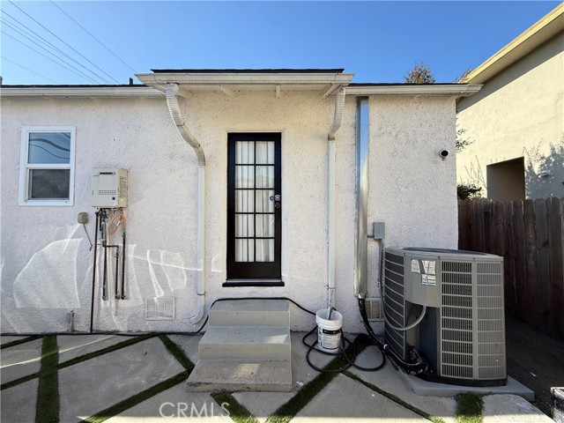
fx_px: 228
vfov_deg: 85.7
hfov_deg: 102.1
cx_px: 282
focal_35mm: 14
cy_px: 212
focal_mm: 2.22
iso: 50
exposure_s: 1/1050
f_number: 2.2
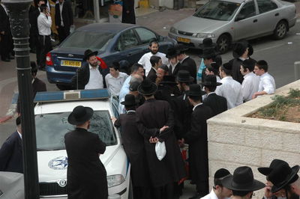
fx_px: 974
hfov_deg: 17.5
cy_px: 100
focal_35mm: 117
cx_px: 150
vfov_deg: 11.7
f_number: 9
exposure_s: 1/320
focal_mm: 78
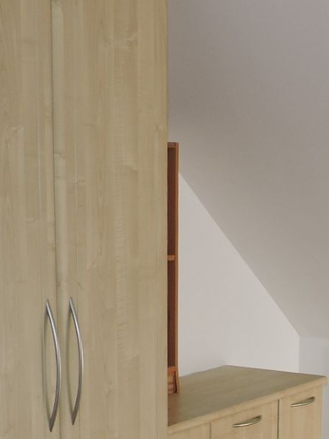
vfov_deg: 23.0
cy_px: 418
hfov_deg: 17.6
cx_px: 324
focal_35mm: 82
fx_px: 1038
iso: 100
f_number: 3
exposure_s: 1/40
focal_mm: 4.3
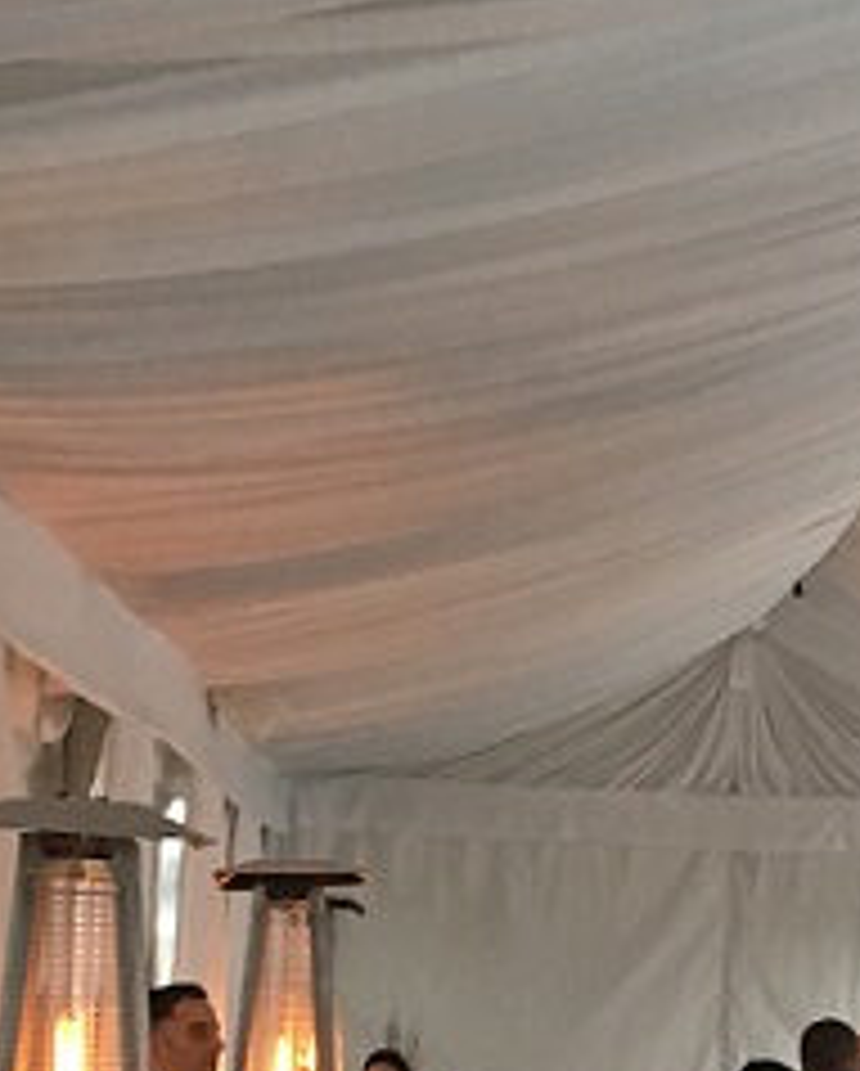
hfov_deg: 15.3
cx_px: 1162
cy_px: 1028
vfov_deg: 19.6
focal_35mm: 95
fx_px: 3017
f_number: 2.2
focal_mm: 4.15
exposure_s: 1/24
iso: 200
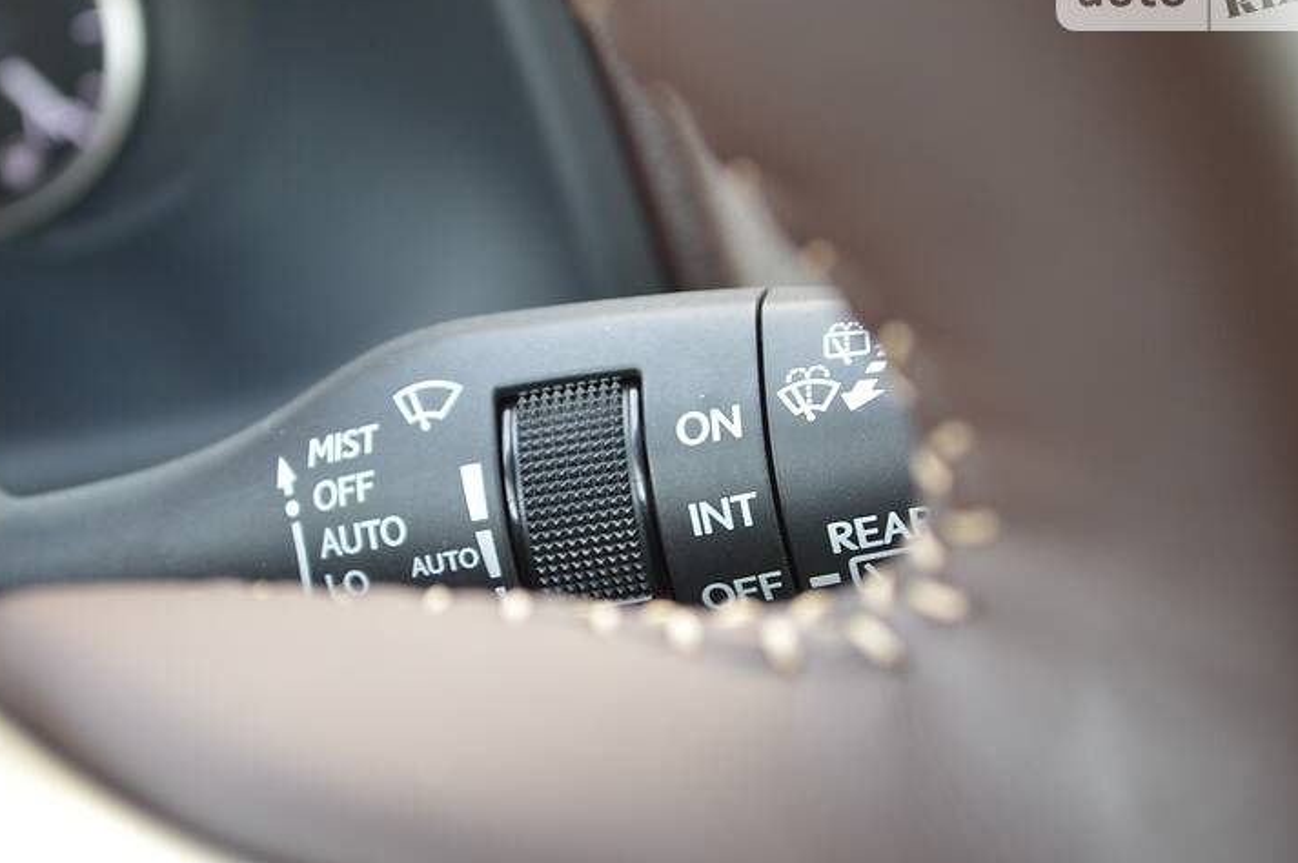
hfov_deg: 22.0
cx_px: 617
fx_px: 3334
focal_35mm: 93
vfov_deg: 14.7
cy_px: 415
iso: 720
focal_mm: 55
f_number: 5.6
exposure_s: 1/60
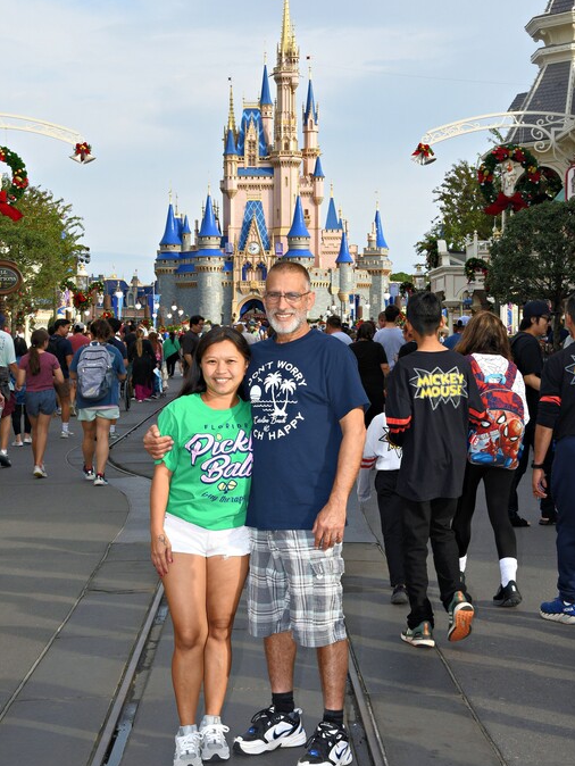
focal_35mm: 69
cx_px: 290
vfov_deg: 28.1
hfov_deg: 21.3
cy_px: 360
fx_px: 1527
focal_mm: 42
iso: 400
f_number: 13
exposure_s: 1/250
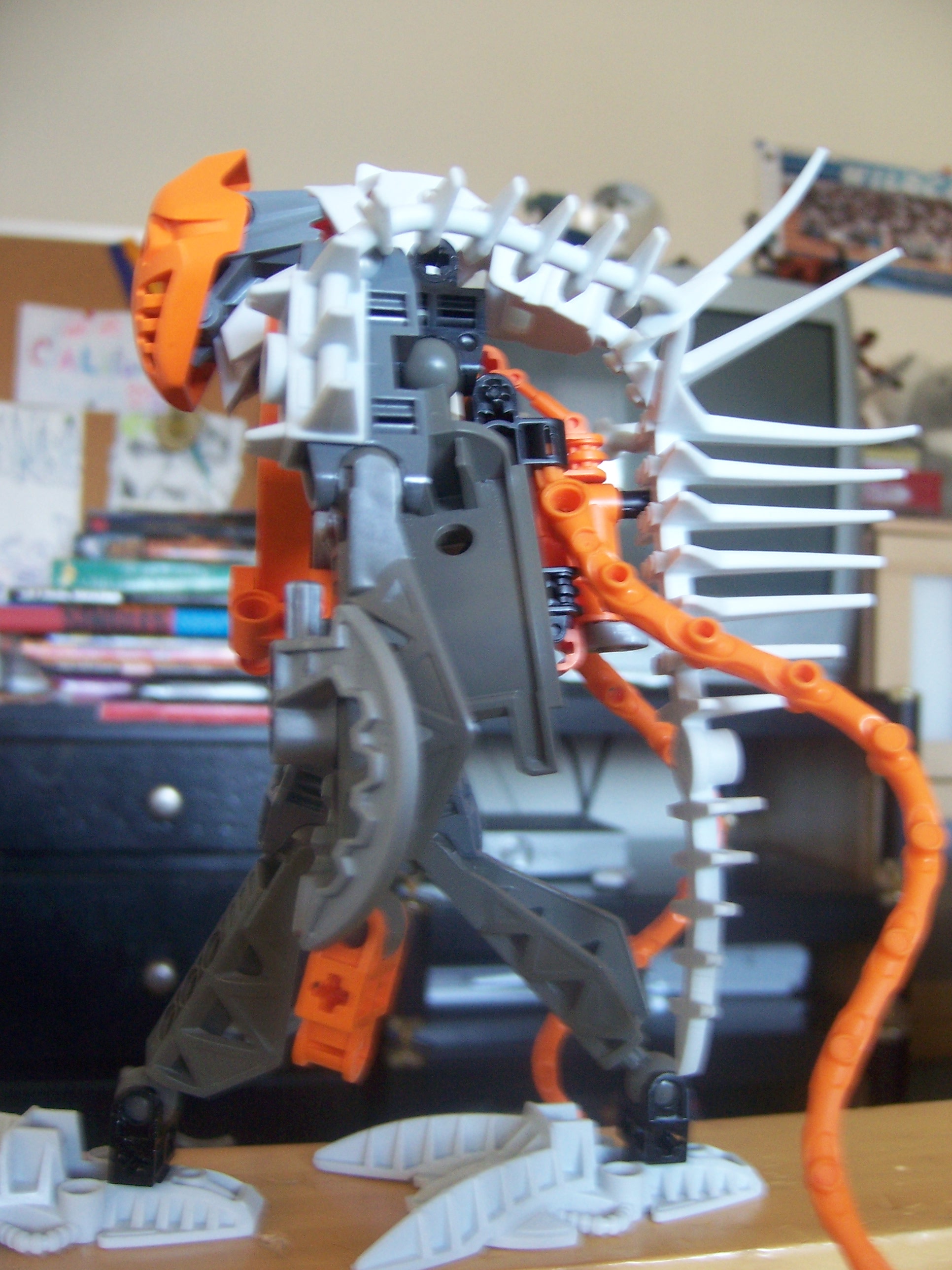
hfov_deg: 39.7
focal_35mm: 36
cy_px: 635
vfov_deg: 51.4
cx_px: 476
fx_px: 1320
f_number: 2.8
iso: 160
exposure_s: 1/13
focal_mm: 6.2
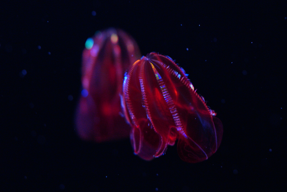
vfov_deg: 10.2
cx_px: 144
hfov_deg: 15.2
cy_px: 96
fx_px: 1077
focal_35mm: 135
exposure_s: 1/60
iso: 5000
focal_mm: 90
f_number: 3.5
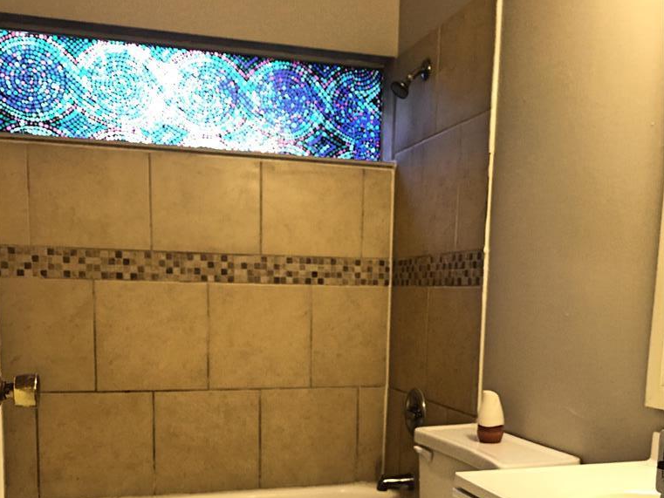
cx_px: 331
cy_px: 404
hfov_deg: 47.9
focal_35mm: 39
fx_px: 748
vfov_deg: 35.5
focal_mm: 4.15
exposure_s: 1/30
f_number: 2.2
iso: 125
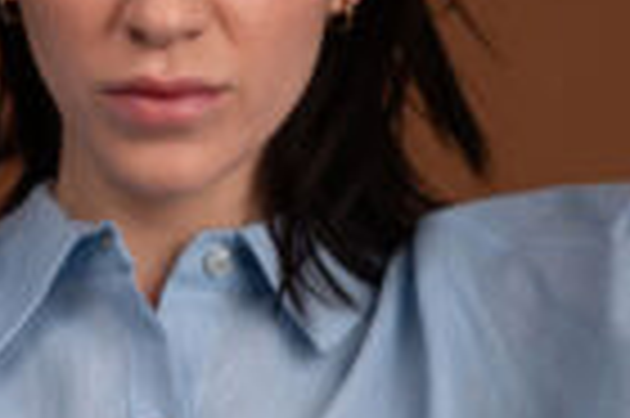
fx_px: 4684
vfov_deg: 5.1
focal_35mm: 268
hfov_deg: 7.7
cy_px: 467
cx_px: 68
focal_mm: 50
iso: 100
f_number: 11
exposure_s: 1/100
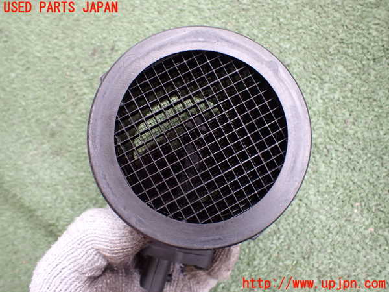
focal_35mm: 30
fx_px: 337
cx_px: 194
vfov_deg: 46.8
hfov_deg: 60.0
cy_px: 146
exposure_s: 1/125
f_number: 2.3
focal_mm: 5.4
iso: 320
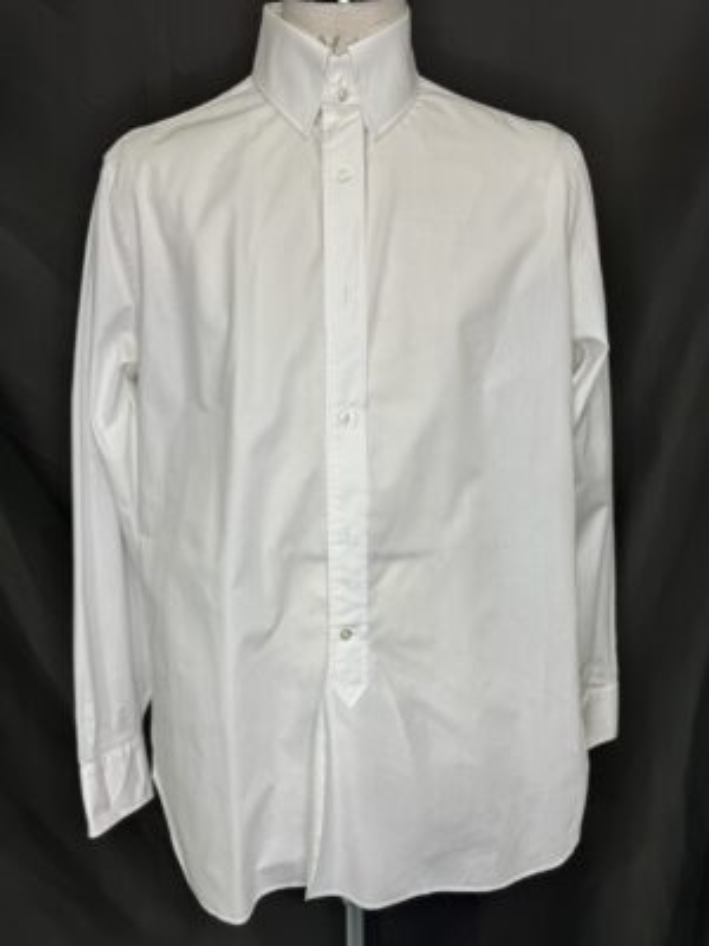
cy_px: 473
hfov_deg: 56.8
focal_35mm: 24
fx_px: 655
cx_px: 354
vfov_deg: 71.6
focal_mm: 6.76
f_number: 1.78
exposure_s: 1/100
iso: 80
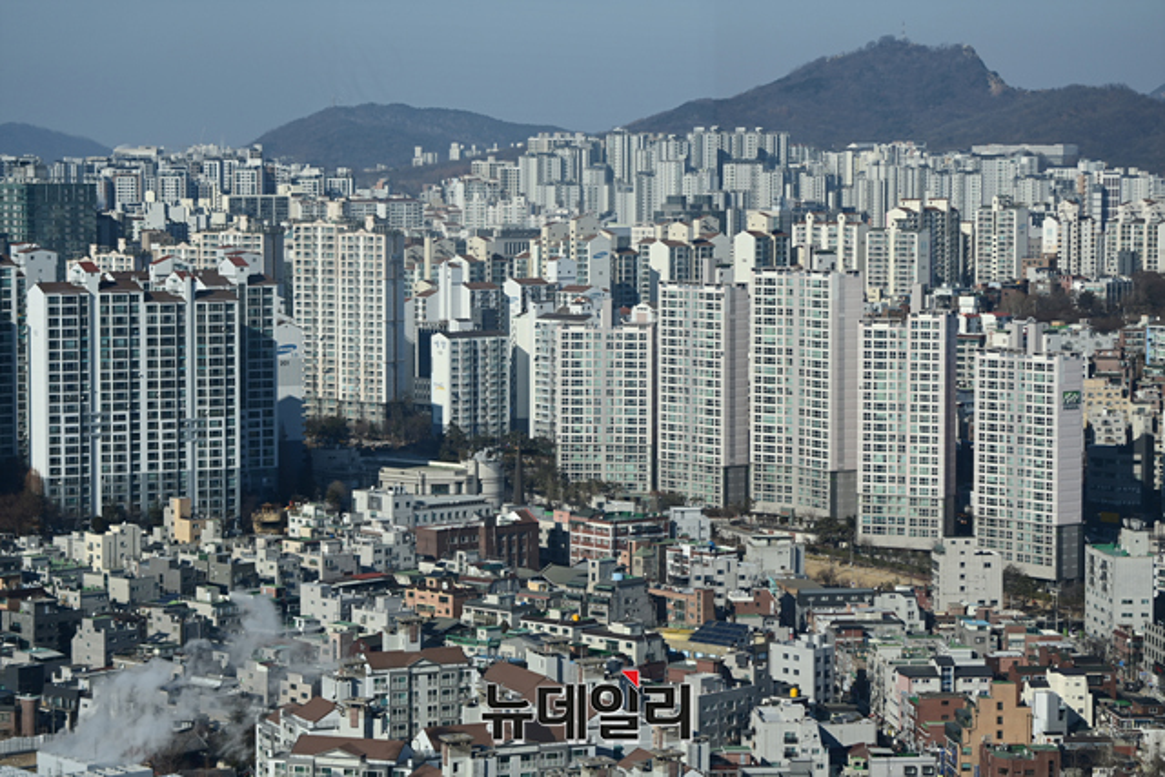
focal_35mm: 95
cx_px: 582
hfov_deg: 21.5
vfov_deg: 14.4
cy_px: 388
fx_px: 3075
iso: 100
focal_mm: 95
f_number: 5.6
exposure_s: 1/500
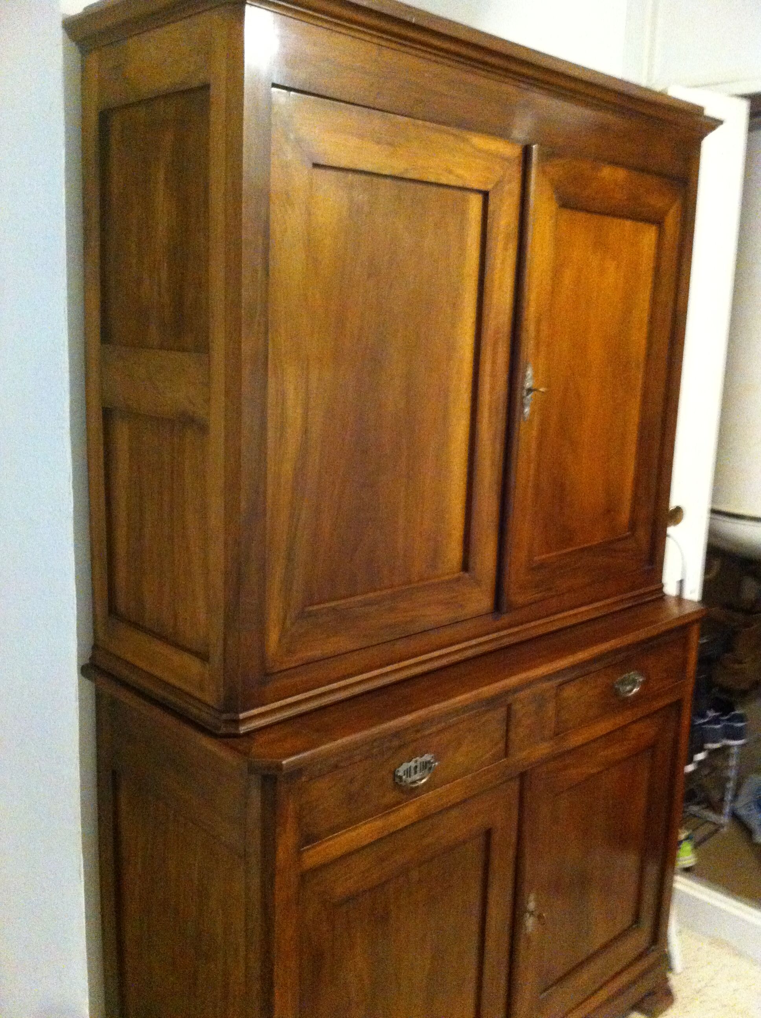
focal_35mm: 35
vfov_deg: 52.7
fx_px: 1029
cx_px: 380
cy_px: 509
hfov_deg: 40.6
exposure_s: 1/15
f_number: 2.8
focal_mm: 3.85
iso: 1000
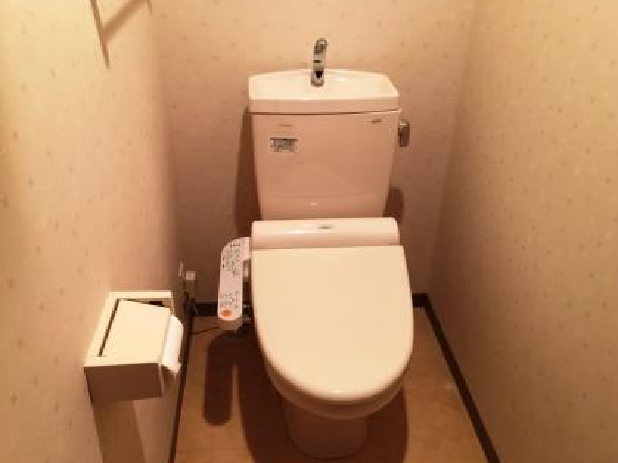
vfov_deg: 45.4
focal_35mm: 31
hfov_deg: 58.4
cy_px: 234
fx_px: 553
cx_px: 305
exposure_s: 1/15
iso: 80
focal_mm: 4.15
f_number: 2.2
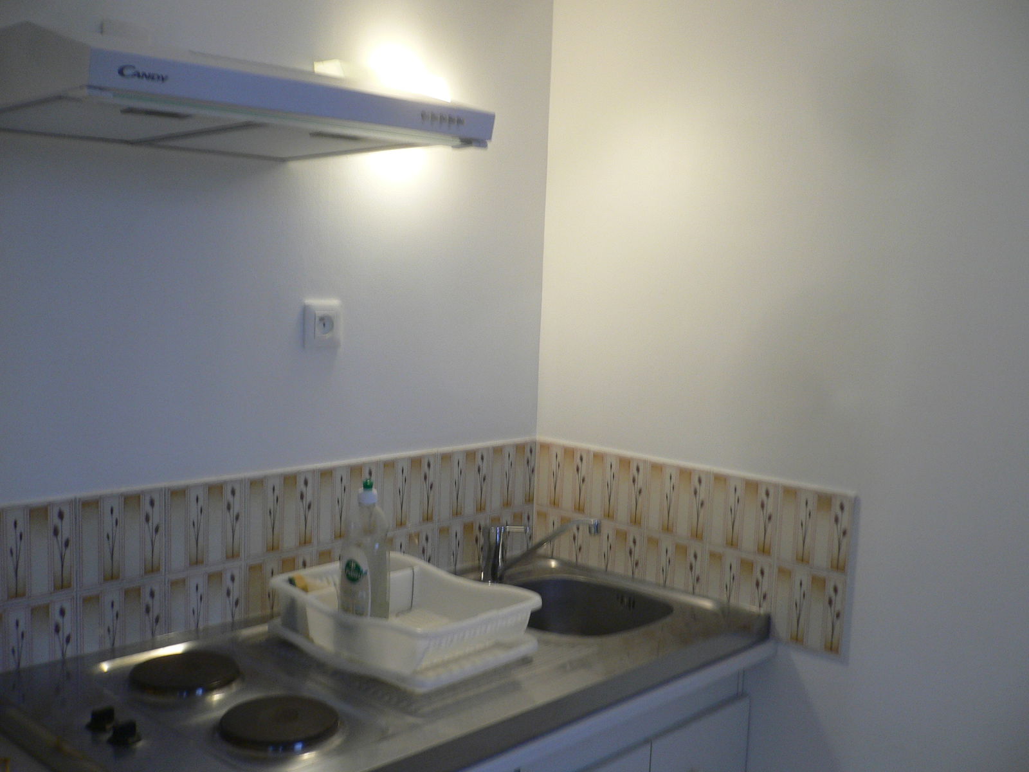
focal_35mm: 35
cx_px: 514
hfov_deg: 52.6
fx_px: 1040
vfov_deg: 40.7
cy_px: 386
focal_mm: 5.8
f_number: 2.8
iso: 100
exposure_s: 1/15
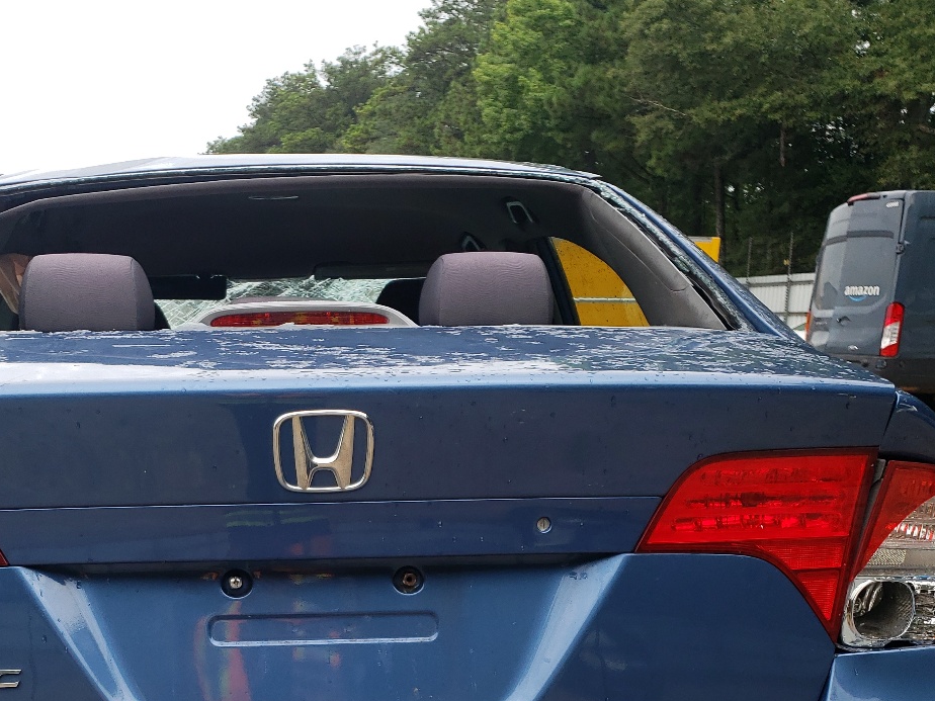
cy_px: 606
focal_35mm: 45
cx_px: 307
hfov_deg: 41.5
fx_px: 1215
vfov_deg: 31.0
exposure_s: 1/455
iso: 50
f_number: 1.5
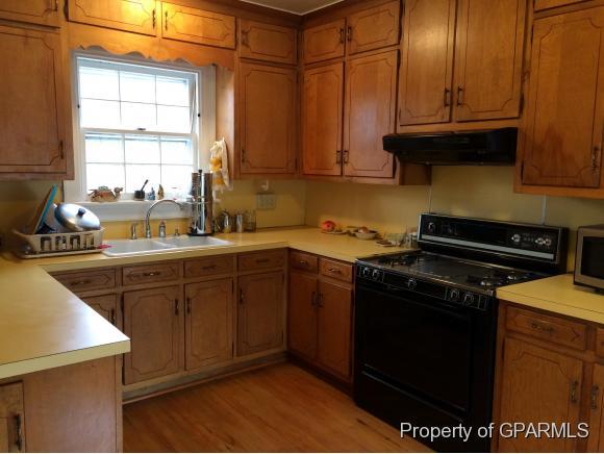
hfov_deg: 61.6
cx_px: 302
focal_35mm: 29
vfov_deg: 48.3
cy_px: 227
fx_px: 506
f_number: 2.2
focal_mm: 4.15
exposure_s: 1/30
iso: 50
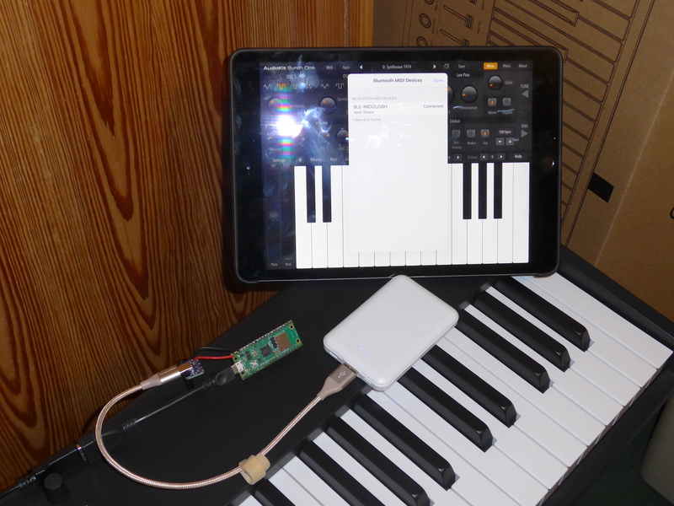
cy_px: 253
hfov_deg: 38.9
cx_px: 337
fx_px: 954
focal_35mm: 49
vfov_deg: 29.7
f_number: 3.2
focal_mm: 10.1
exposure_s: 1/60
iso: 500
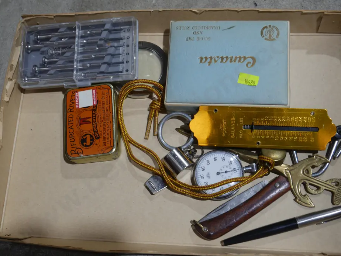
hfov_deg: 37.5
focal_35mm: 51
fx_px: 503
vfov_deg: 28.6
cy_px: 127
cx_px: 169
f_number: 5.1
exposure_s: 1/60
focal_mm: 23
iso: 250
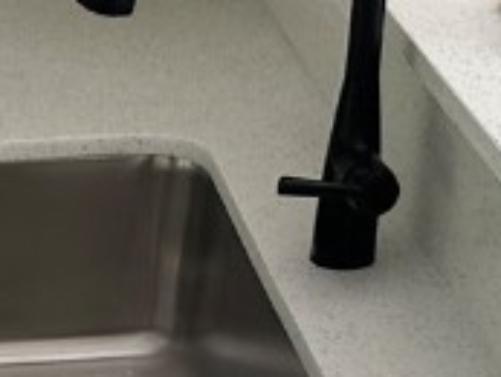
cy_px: 812
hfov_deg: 12.7
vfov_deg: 9.6
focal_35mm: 142
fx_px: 2057
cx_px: -374
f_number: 1.78
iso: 80
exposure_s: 1/121
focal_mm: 6.86
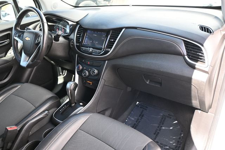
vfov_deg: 45.6
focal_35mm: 28
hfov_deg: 64.6
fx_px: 178
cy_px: 75
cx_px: 112
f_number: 3.8
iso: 640
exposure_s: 1/125
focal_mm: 19
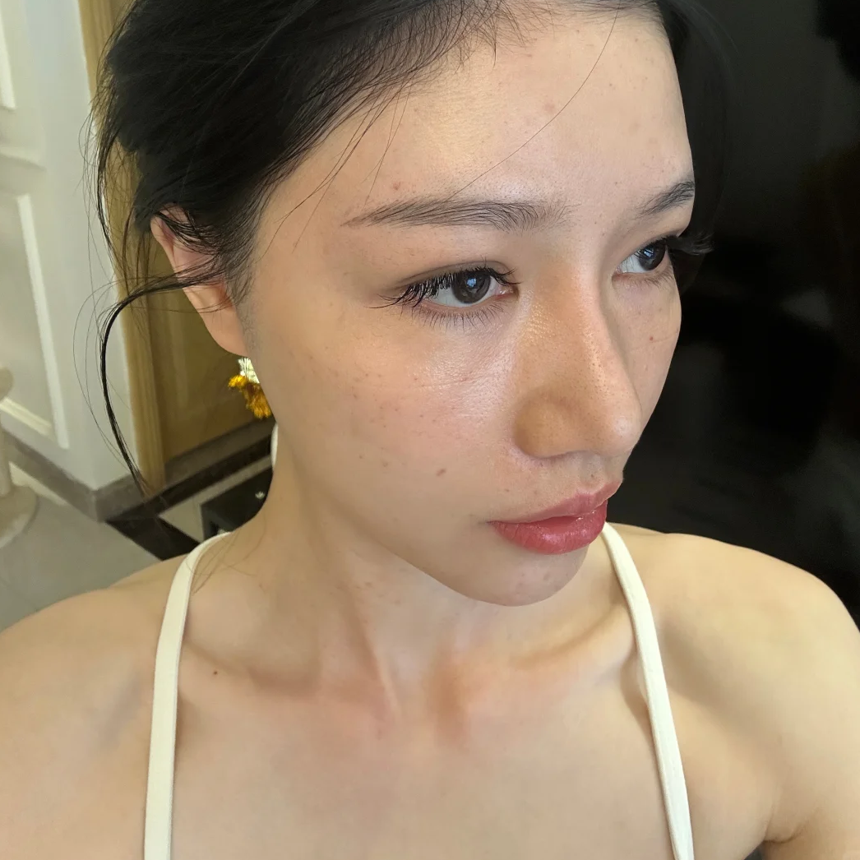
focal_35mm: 28
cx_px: 436
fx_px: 787
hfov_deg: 57.3
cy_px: 280
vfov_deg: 56.0
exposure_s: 1/33
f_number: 1.9
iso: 250
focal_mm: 2.69
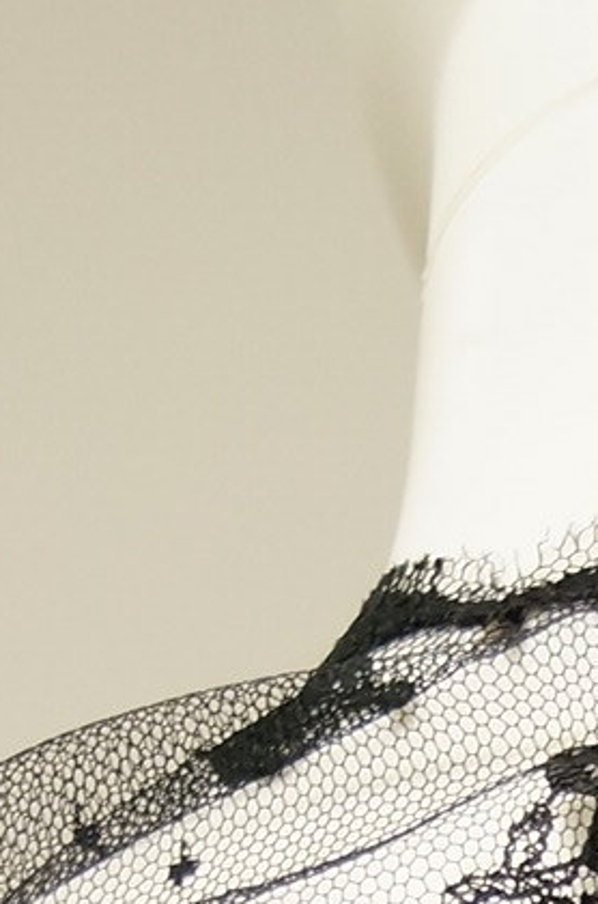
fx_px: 5258
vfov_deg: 8.9
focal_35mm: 210
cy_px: 2165
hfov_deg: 6.4
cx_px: 925
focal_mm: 24
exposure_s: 1/60
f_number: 4
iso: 640
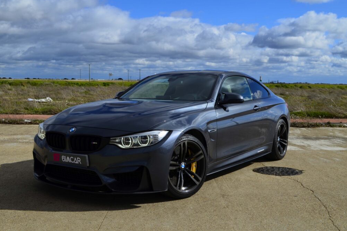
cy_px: 114
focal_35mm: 43
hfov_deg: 45.4
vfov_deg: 31.2
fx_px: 414
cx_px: 177
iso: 100
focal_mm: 28
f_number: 11
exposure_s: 1/200
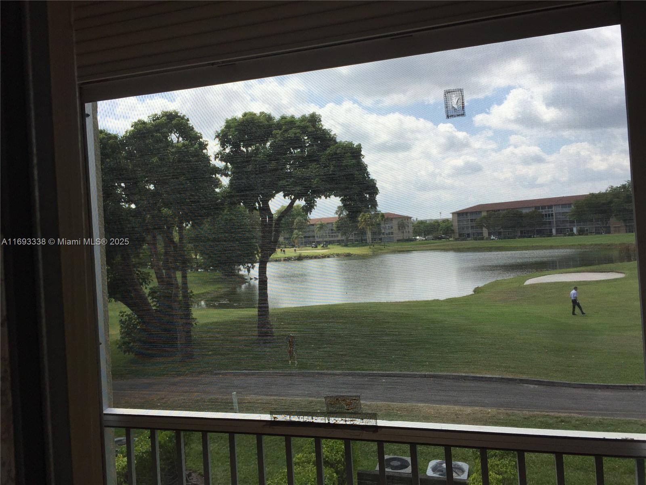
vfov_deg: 48.2
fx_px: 541
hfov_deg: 61.7
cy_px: 242
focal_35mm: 29
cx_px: 323
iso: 32
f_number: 2.2
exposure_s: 1/1799
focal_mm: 4.15
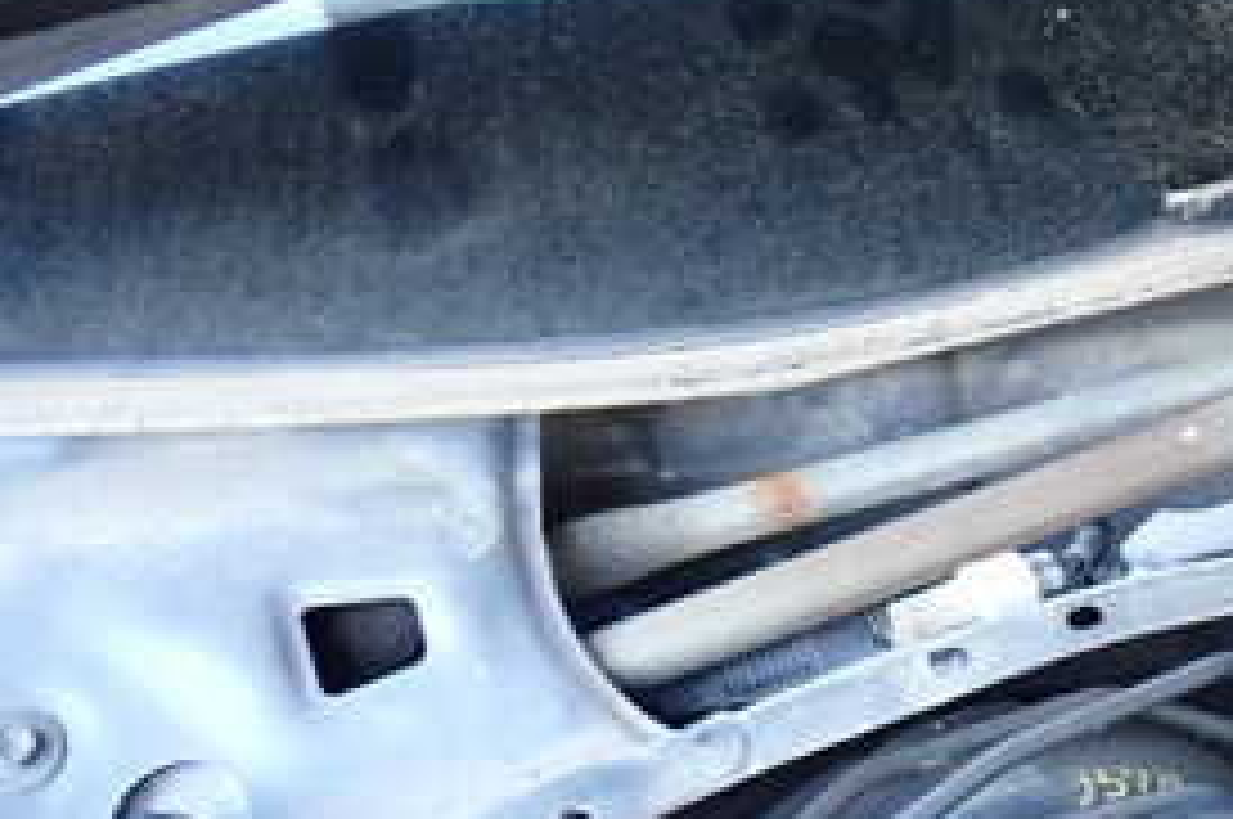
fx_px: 2497
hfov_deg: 25.9
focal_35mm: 73
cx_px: 1314
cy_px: 297
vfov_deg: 18.6
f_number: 2.4
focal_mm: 5.79
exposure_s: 1/30
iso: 500
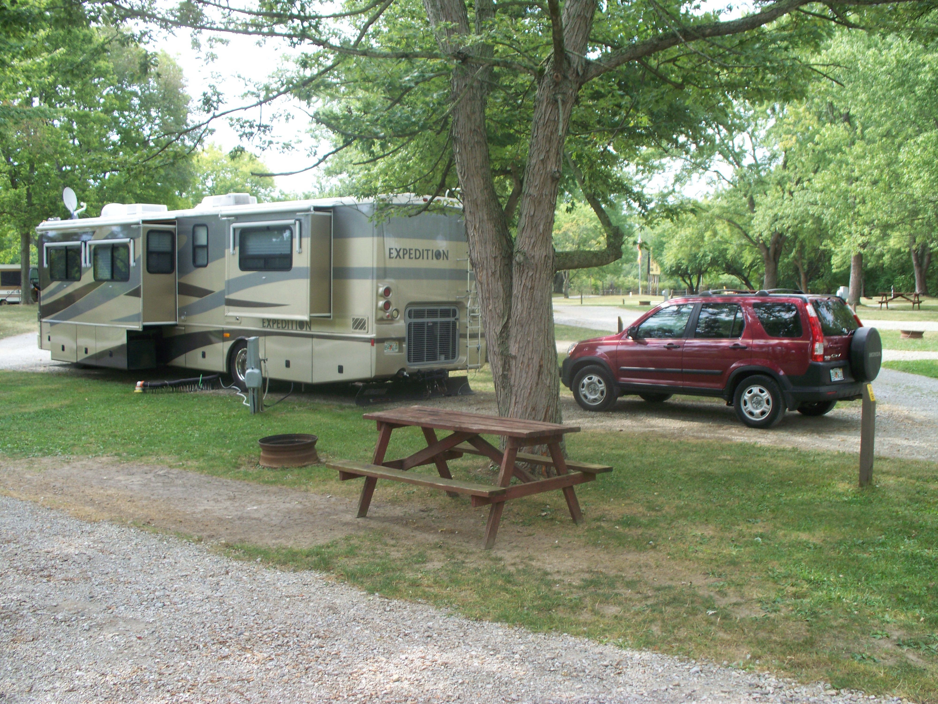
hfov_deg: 51.4
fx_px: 976
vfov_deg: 39.7
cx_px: 469
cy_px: 352
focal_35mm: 36
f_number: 2.8
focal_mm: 7.54
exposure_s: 1/160
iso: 64
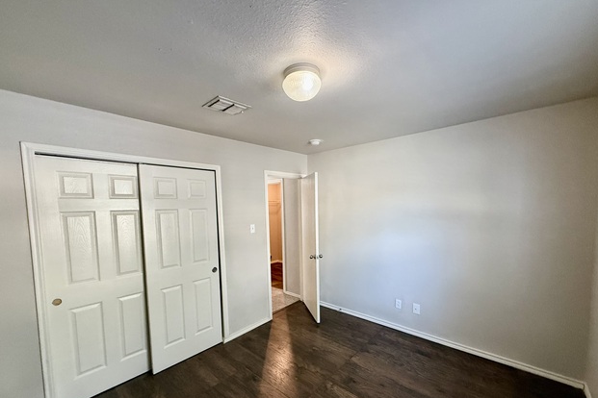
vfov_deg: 77.0
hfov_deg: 100.4
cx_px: 293
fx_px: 249
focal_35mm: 15
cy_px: 224
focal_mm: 2.22
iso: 400
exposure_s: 1/60
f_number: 2.2
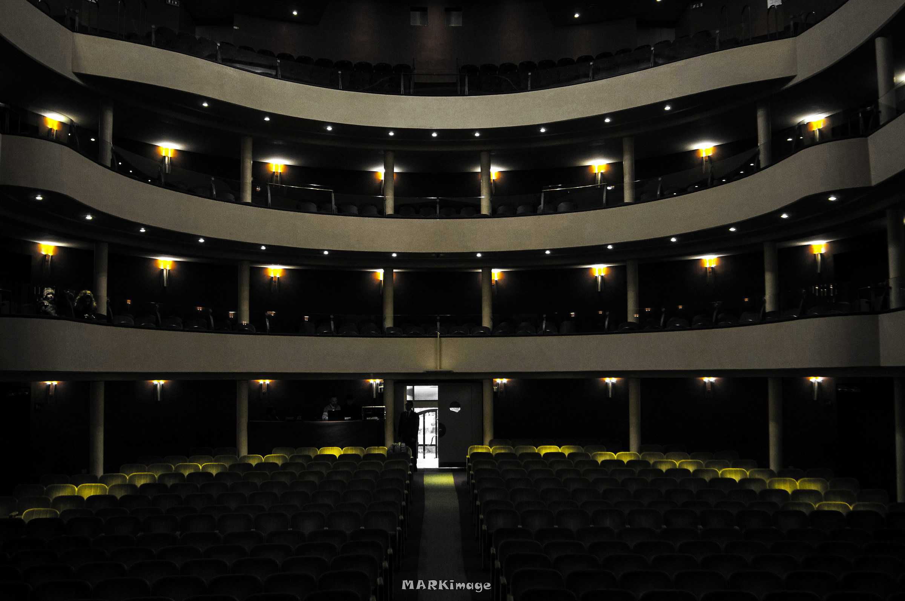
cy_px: 300
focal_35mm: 32
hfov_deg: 59.6
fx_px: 791
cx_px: 452
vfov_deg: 41.6
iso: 1000
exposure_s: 1/30
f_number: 3.5
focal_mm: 21
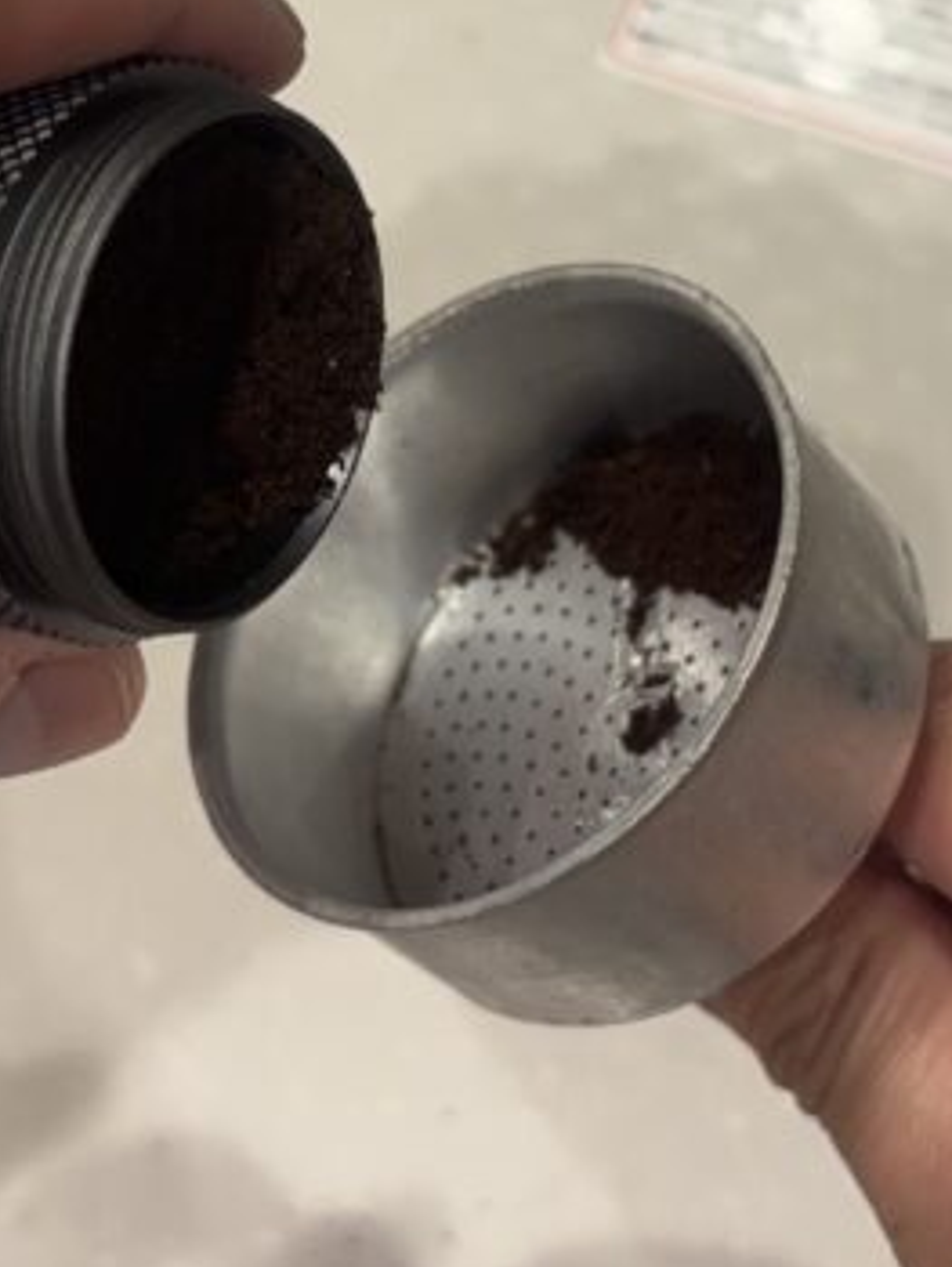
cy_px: 188
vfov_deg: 25.1
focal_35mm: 76
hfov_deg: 19.4
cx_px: 492
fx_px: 2783
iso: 80
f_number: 1.6
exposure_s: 1/60
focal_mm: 5.96
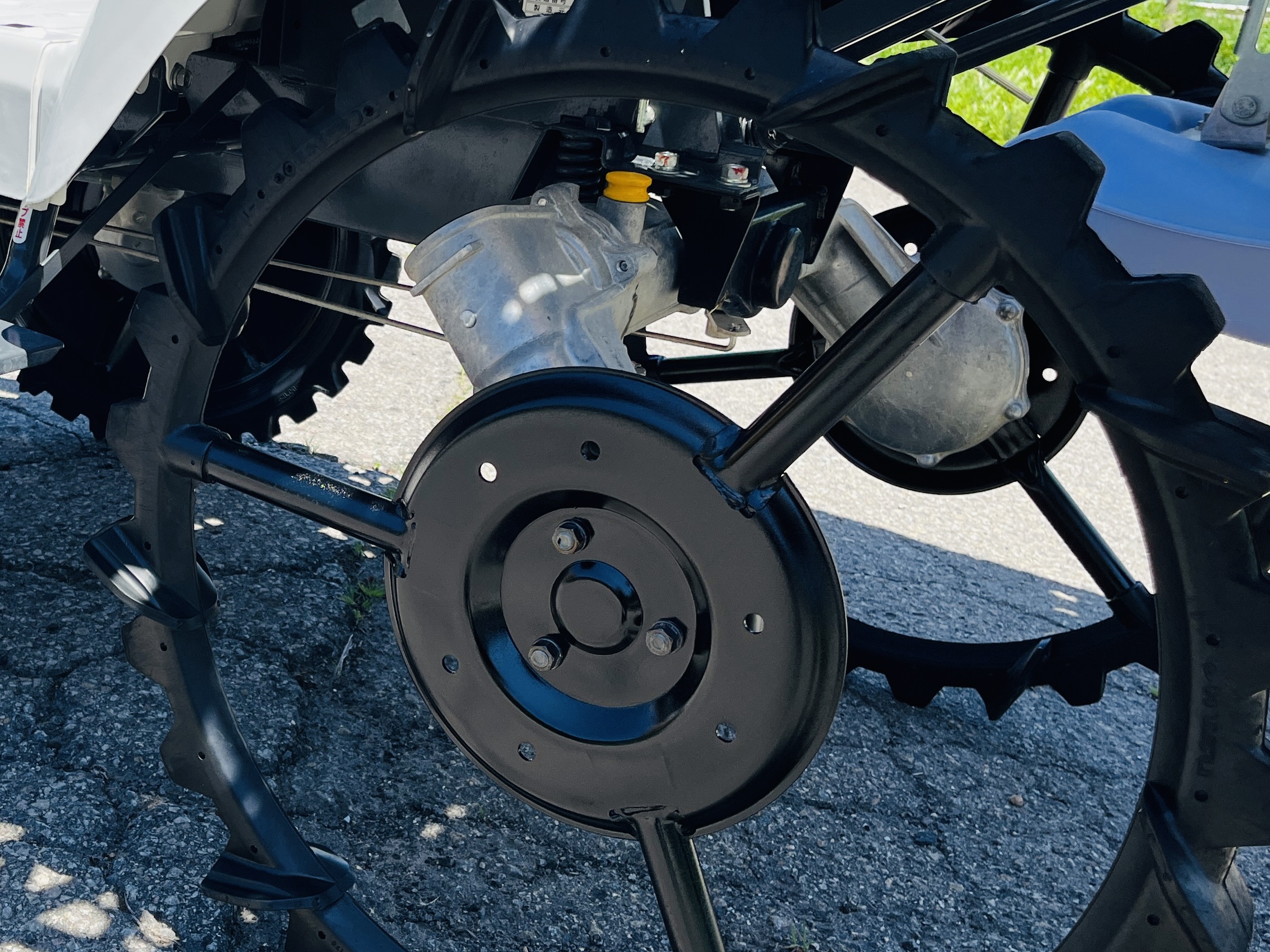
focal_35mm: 46
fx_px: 1688
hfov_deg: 40.0
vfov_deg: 31.5
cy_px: 411
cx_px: 303
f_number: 1.6
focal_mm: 5.1
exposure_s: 1/1802
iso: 50
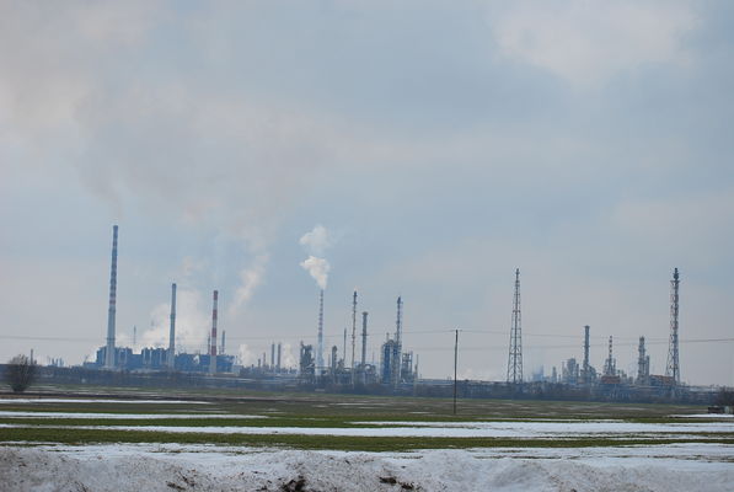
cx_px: 367
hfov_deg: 24.6
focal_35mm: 82
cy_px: 246
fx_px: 1685
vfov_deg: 16.6
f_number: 7.1
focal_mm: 55
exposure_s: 1/500
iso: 100
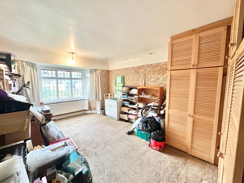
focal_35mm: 14
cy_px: 92
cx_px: 122
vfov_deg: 85.7
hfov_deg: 102.1
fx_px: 99
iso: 320
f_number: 2.2
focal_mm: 2.22
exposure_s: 1/100
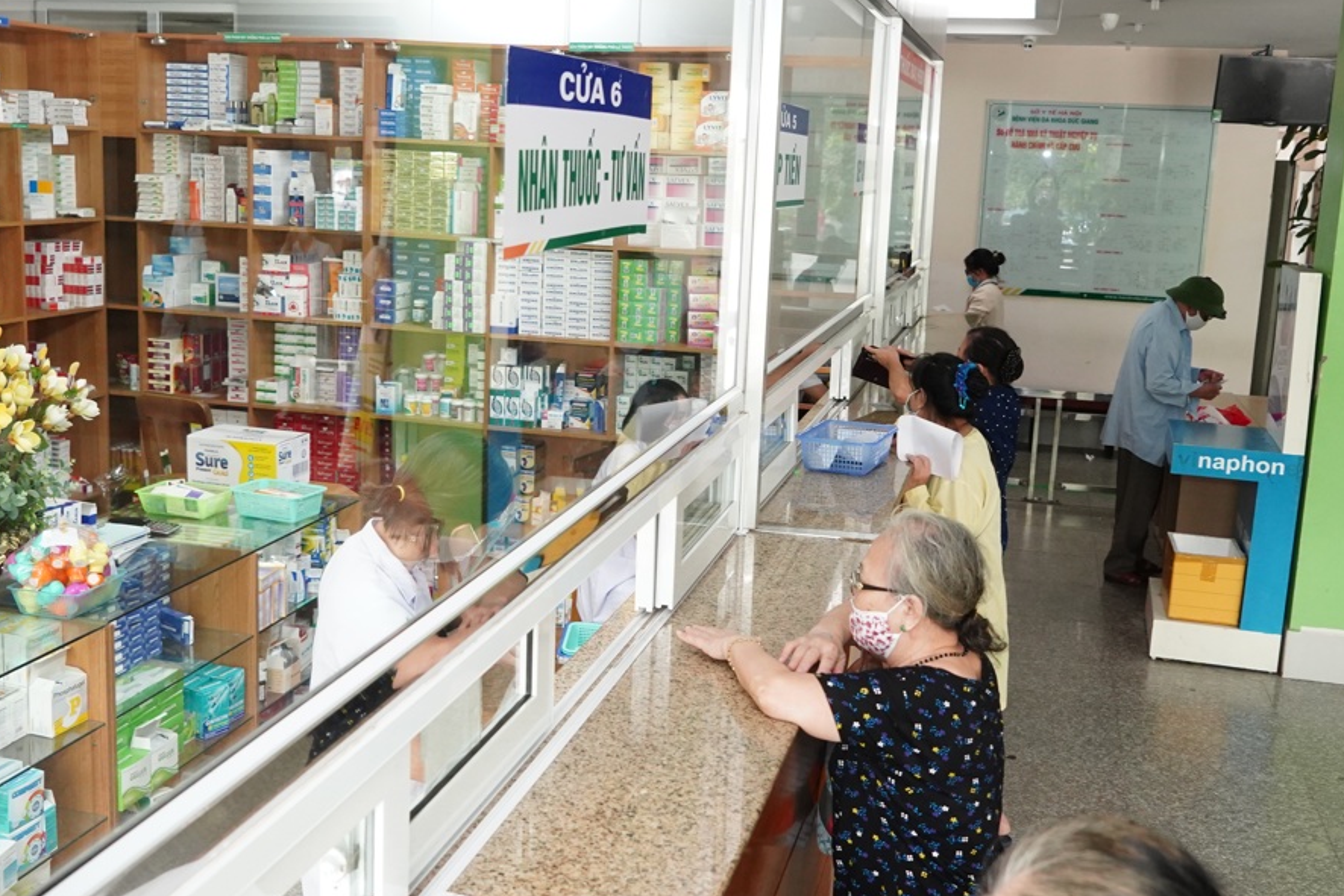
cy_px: 415
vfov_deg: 34.2
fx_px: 1456
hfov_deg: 49.5
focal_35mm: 39
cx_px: 660
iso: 3200
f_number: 4
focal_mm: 24
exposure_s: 1/200
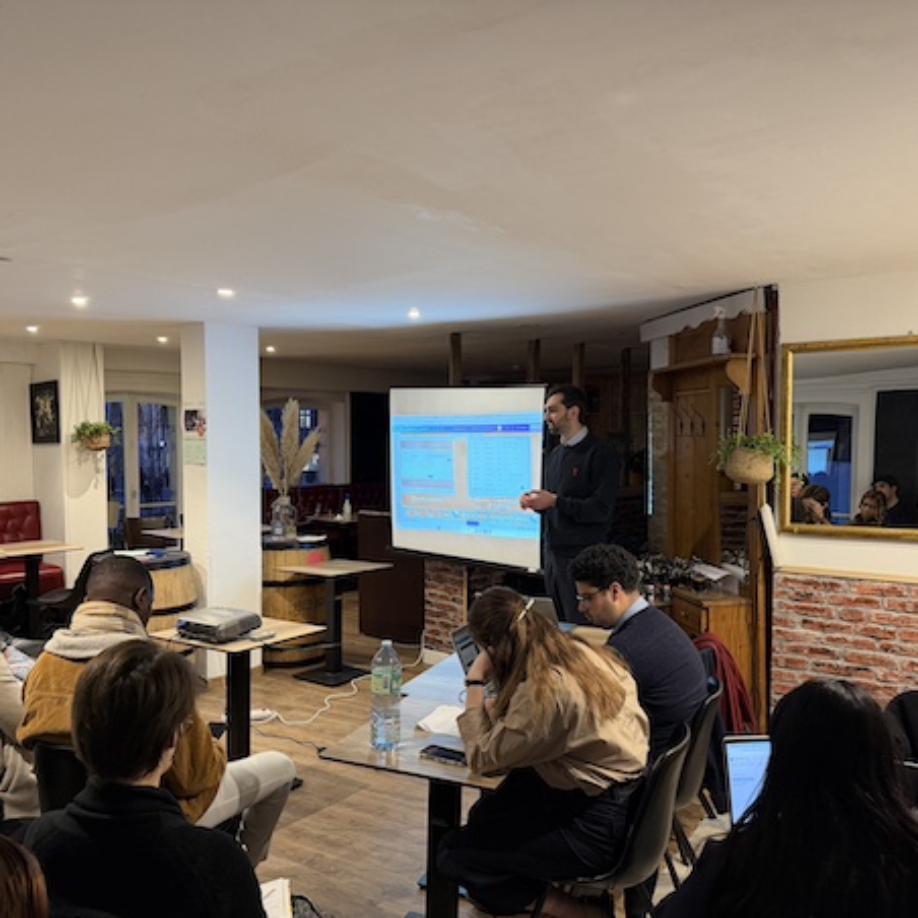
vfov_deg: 55.6
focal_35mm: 29
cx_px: 469
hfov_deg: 55.6
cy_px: 469
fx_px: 870
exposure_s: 1/50
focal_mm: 6.76
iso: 320
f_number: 1.78
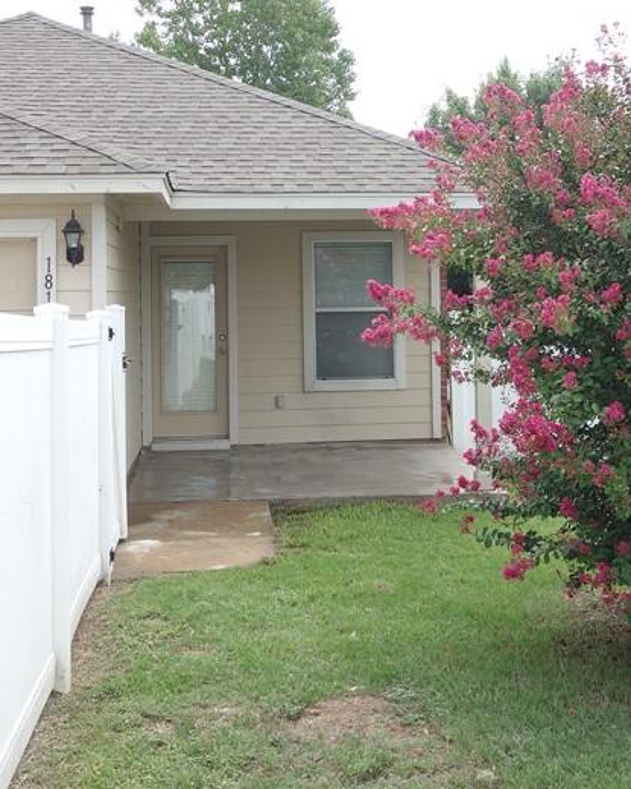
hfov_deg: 27.5
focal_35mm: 55
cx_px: 385
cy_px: 269
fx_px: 1284
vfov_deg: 33.9
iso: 125
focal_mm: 10.4
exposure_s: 1/125
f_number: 5.6
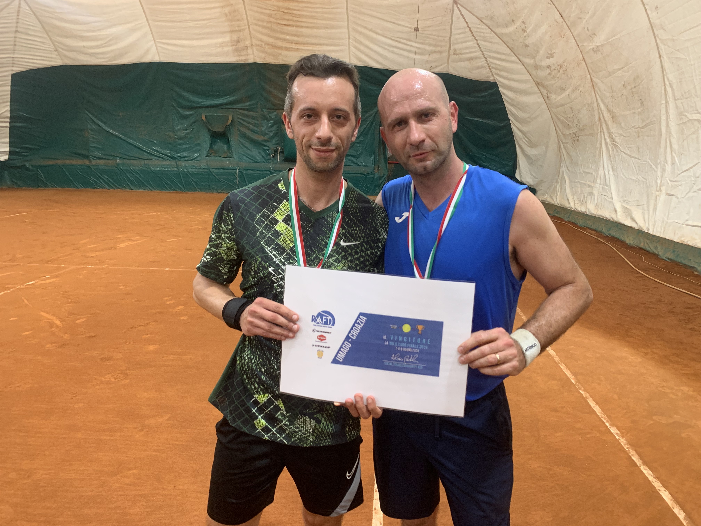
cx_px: 350
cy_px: 263
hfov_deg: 67.3
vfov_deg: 53.1
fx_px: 527
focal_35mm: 26
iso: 160
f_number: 1.8
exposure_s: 1/60
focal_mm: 4.25
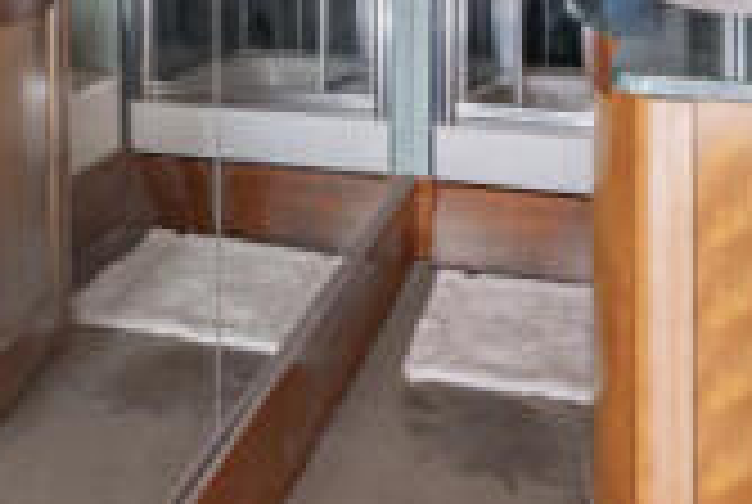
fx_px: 984
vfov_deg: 25.2
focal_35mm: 47
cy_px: -137
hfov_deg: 41.7
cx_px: 304
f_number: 9
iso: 320
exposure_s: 1/1.25
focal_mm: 12
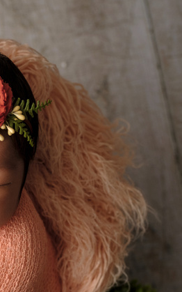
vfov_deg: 22.8
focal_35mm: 90
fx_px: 714
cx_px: -41
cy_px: 224
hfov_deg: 14.1
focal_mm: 24.9
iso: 200
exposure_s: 1/160
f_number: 2.8
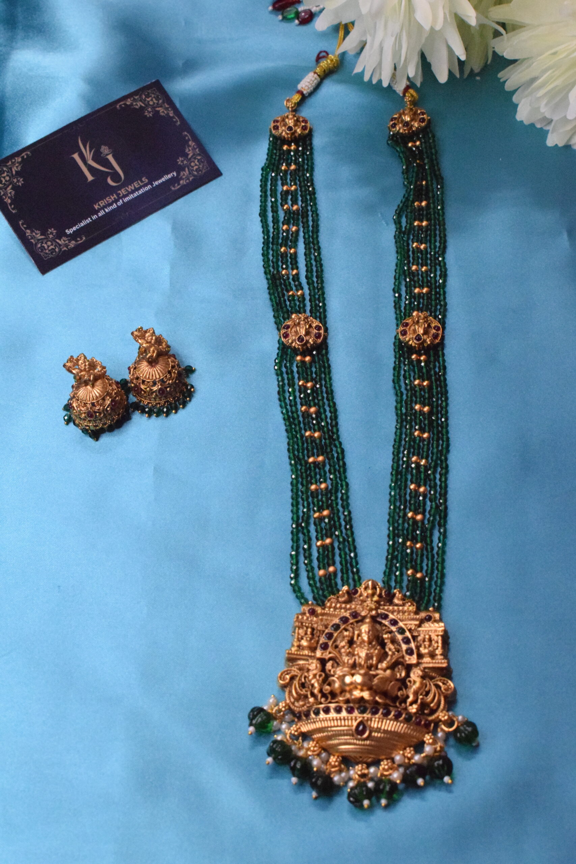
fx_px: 1296
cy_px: 432
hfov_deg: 25.1
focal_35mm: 54
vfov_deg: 36.9
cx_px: 288
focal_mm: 36
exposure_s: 1/80
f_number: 11
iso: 10000
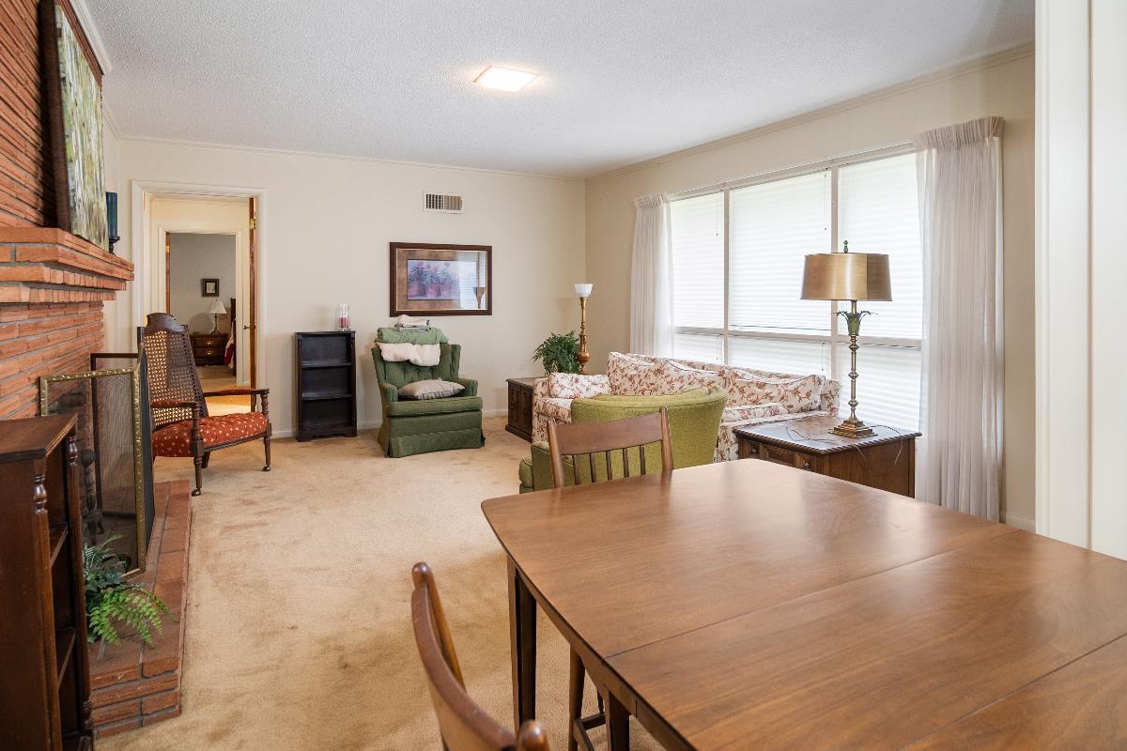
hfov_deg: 83.9
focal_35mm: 20
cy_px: 301
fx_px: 626
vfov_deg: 61.4
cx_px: 598
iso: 1250
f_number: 5.6
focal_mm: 16
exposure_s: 1/6
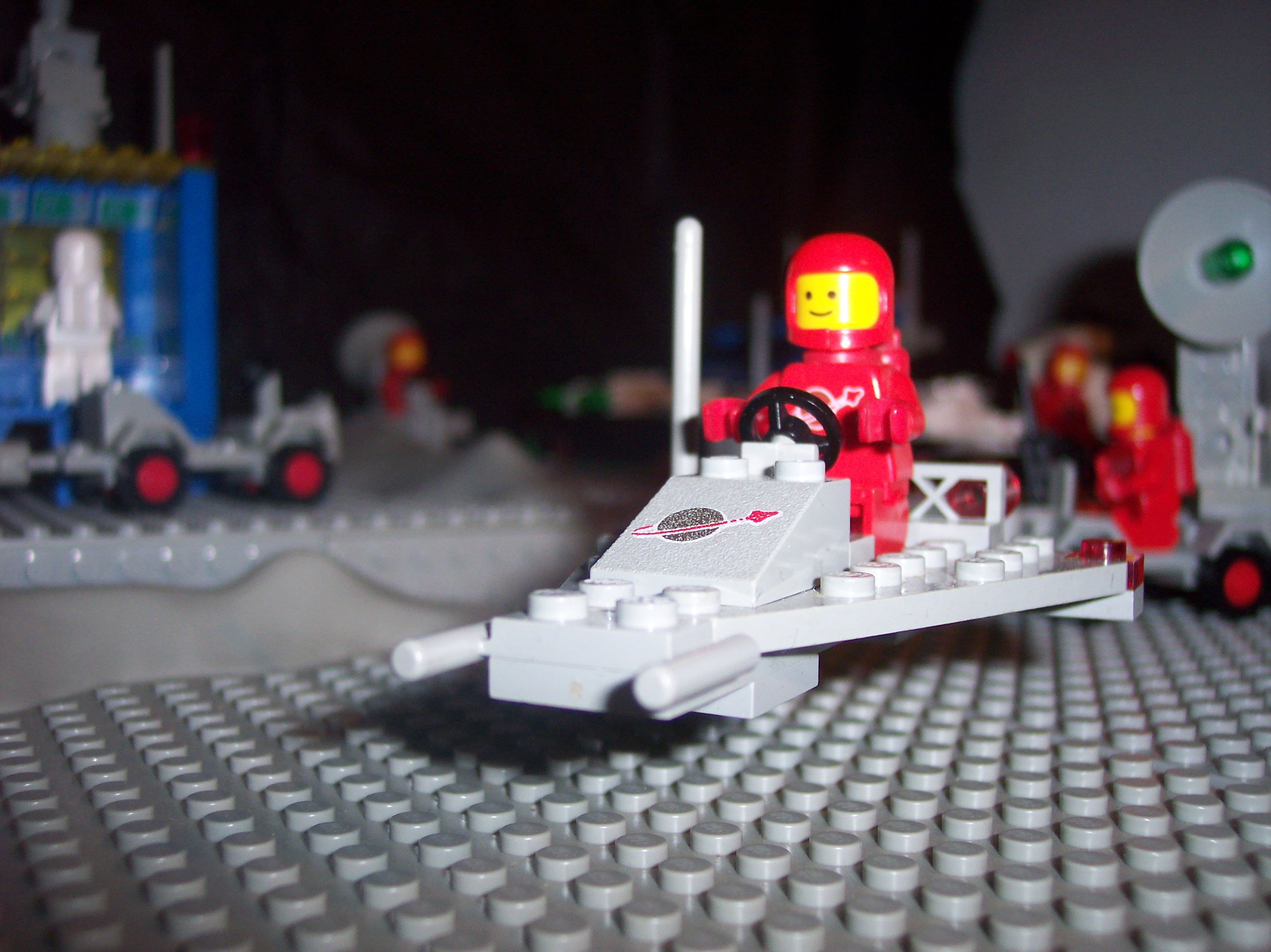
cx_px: 636
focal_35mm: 38
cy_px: 476
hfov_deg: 49.0
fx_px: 1394
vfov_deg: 37.7
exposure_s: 1/30
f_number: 2.8
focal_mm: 8
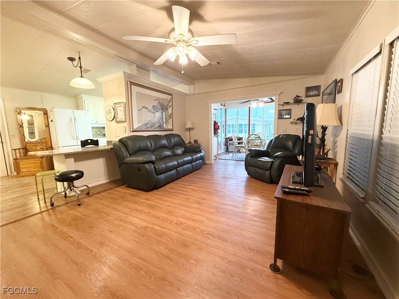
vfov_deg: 85.7
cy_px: 150
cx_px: 200
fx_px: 161
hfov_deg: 102.1
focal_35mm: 14
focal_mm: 2.22
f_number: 2.2
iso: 400
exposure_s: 1/60
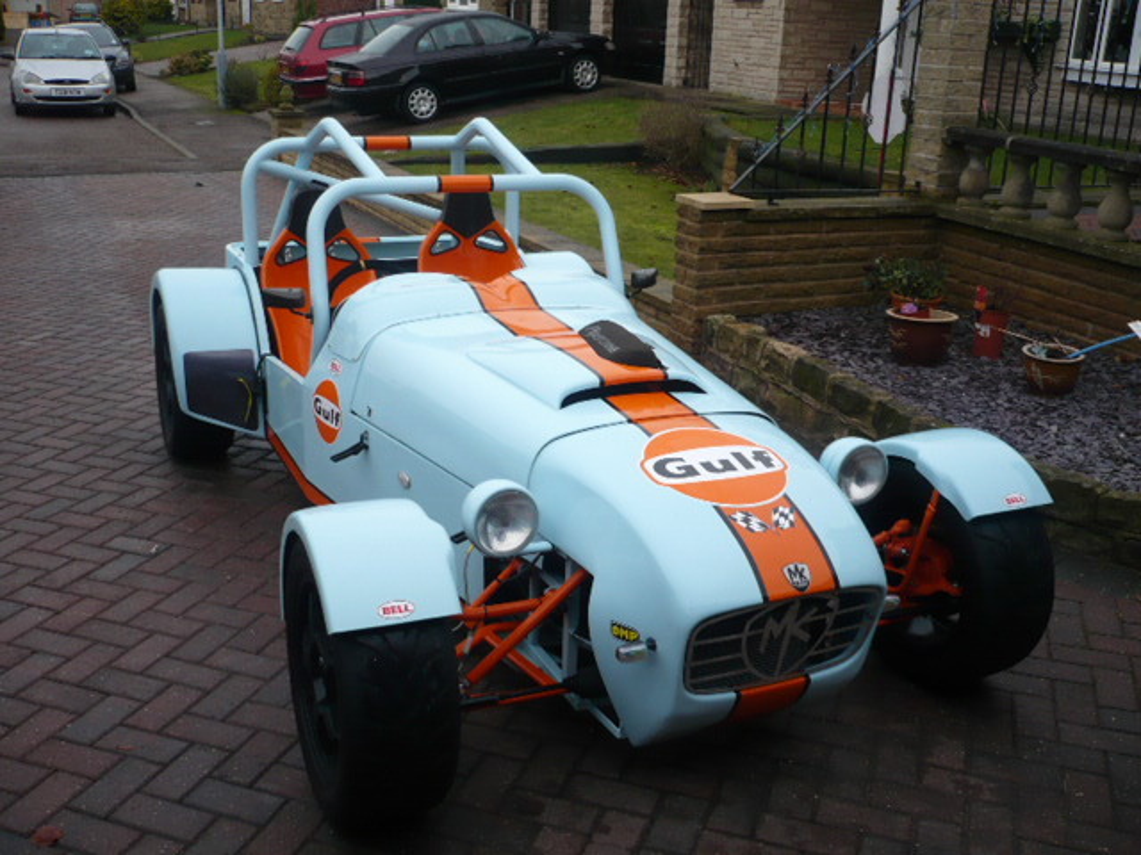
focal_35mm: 35
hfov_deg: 52.6
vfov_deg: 40.7
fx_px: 1154
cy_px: 428
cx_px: 570
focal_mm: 5.8
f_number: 2.8
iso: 100
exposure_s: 1/160
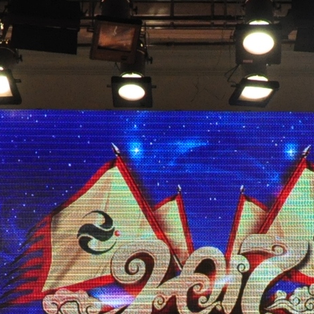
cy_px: 336
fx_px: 1498
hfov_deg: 11.9
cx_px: 217
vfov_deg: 11.8
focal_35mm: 146
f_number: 7.1
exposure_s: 1/200
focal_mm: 25
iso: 1600
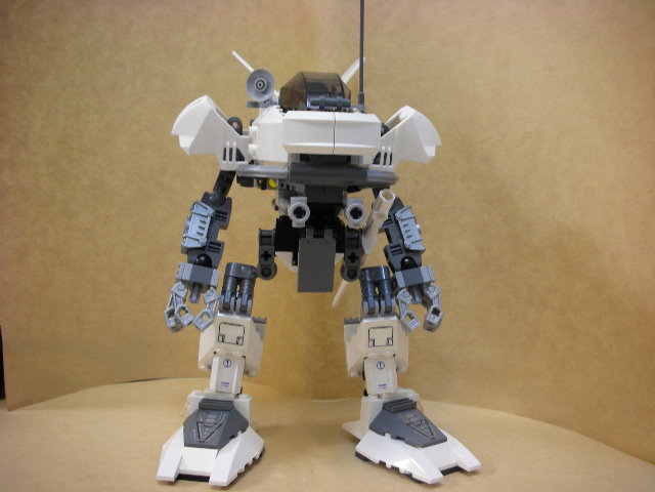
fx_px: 662
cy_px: 246
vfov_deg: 40.7
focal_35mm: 35
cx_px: 328
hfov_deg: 52.6
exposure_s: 1/3.9
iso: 117
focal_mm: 5.8
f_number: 3
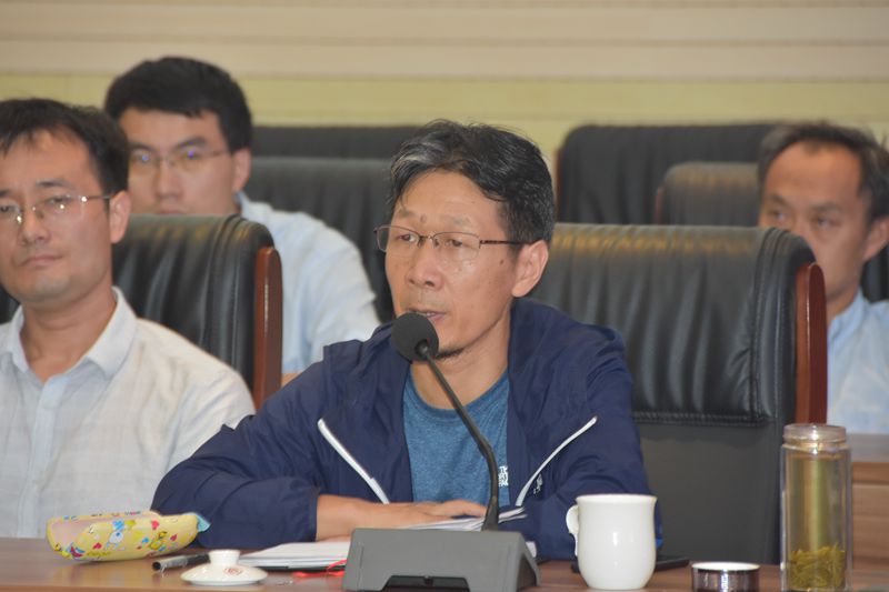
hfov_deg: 6.9
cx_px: 444
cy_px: 296
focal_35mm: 300
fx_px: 7406
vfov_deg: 4.6
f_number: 5.6
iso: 1250
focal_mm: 200
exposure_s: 1/60
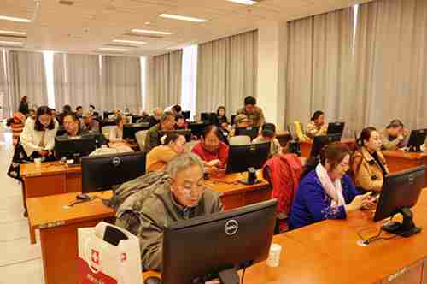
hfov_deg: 67.4
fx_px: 320
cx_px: 214
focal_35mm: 27
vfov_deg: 47.8
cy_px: 142
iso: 640
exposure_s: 1/25
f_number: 5
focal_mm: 18
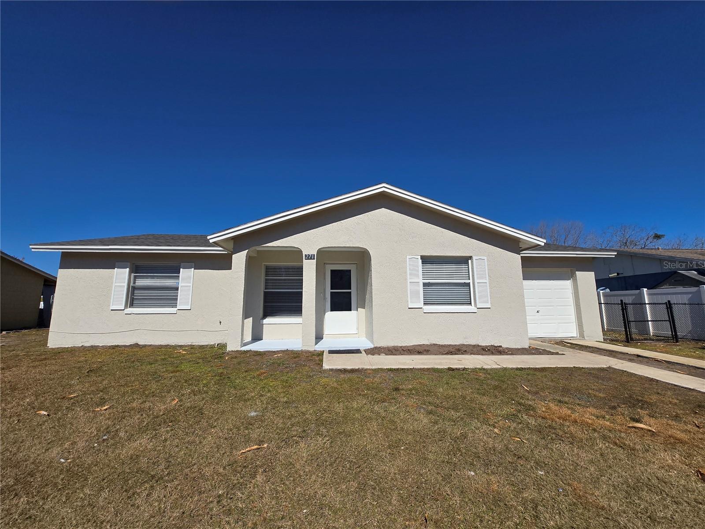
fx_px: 265
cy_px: 264
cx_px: 352
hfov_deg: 106.2
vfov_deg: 89.9
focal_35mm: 13
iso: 25
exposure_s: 1/2175
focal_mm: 1.7
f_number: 2.2
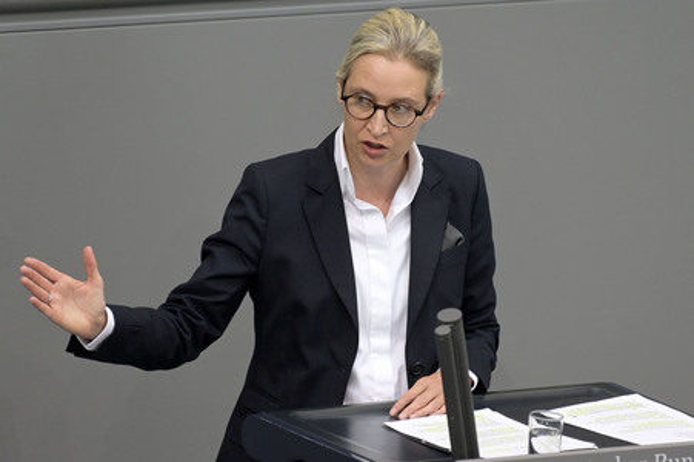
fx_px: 8476
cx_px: 347
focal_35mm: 440
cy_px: 231
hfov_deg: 4.7
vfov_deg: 3.1
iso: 6400
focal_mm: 440
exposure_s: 1/400
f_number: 6.3
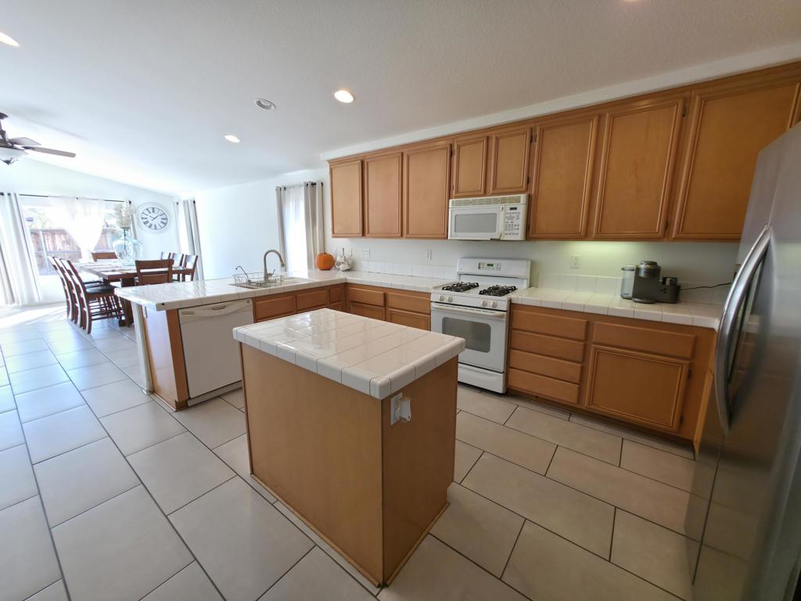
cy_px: 300
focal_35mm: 13
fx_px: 301
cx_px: 400
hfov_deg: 106.2
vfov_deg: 89.9
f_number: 1.9
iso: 50
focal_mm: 2.2
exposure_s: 1/60
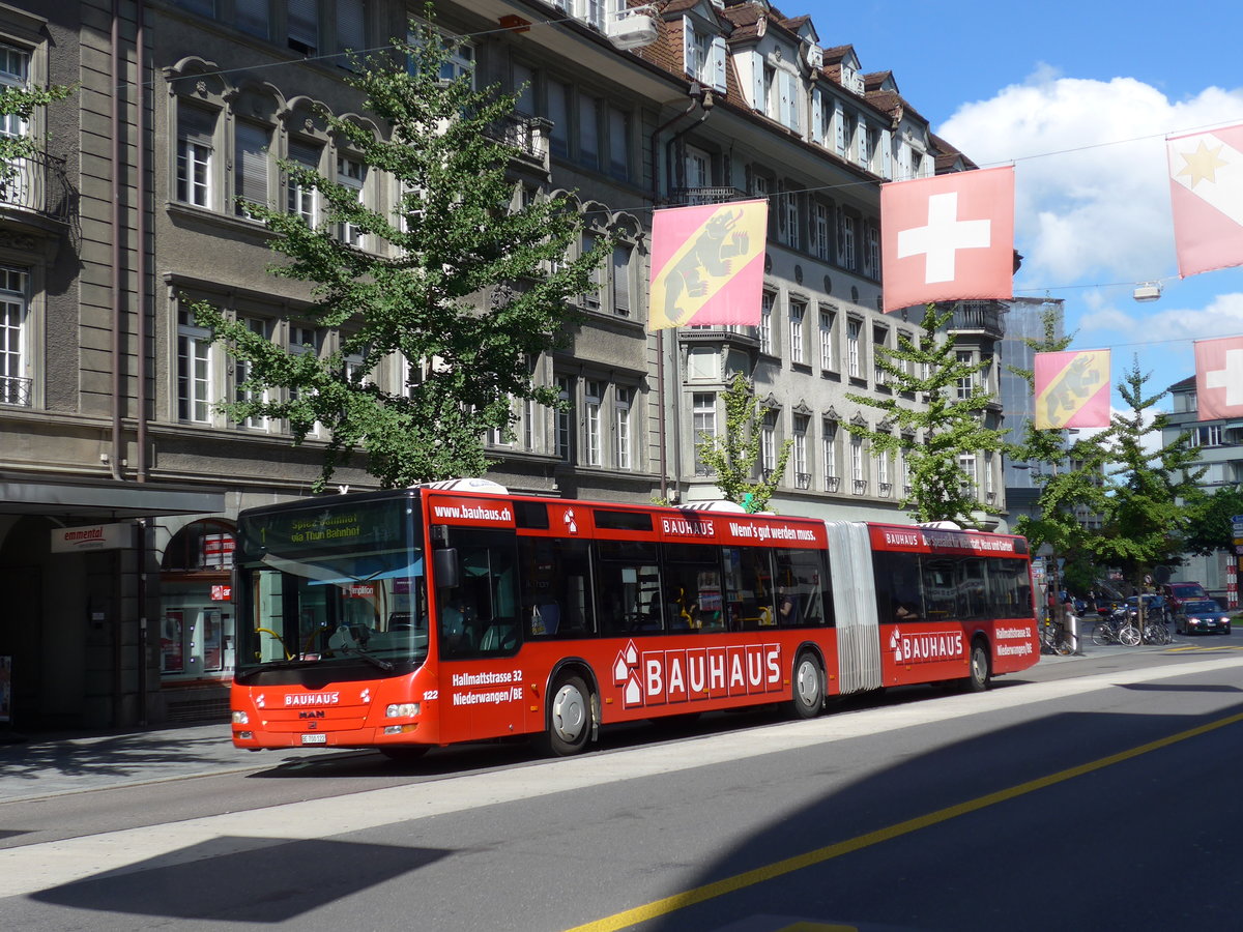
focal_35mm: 49
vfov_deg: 29.7
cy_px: 466
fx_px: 1760
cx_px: 622
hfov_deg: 38.9
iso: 80
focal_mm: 10.1
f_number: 3.2
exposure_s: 1/1000
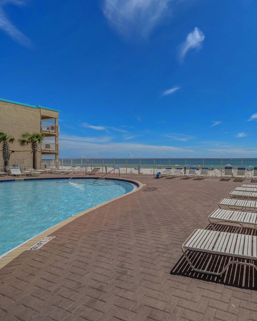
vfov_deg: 89.6
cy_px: 160
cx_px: 208
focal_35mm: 17
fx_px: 162
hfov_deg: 69.0
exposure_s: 1/1600
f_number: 5.6
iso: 100
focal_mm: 12
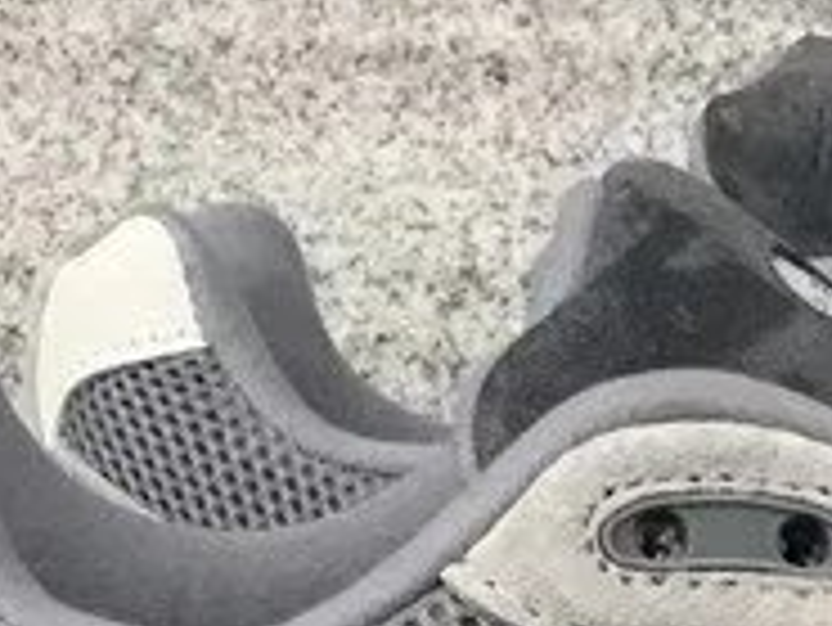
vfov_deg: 9.0
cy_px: 1394
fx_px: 3632
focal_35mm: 151
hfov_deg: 12.7
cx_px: 1003
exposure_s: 1/100
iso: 25
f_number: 2.4
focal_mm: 3.3
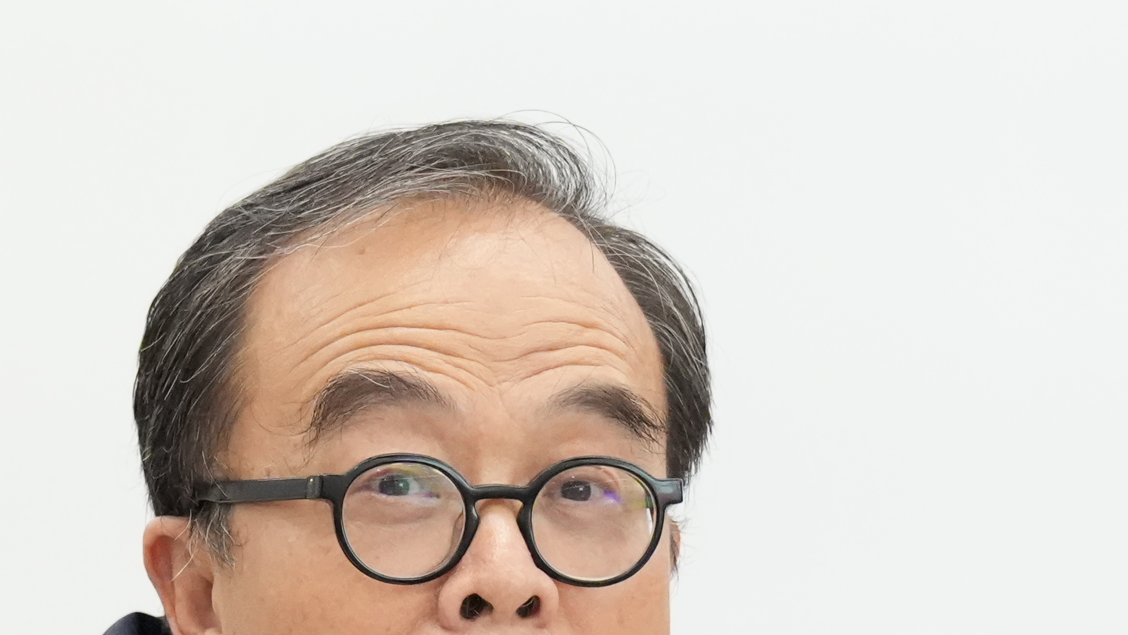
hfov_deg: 3.3
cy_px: 941
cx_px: 392
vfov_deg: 1.8
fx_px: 19802
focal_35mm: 662
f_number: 4
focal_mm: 179
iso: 10000
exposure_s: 1/200
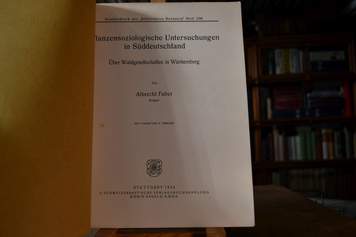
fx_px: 326
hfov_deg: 57.2
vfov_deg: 40.0
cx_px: 178
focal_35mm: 33
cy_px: 118
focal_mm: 22
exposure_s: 1/250
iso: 400
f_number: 4.5
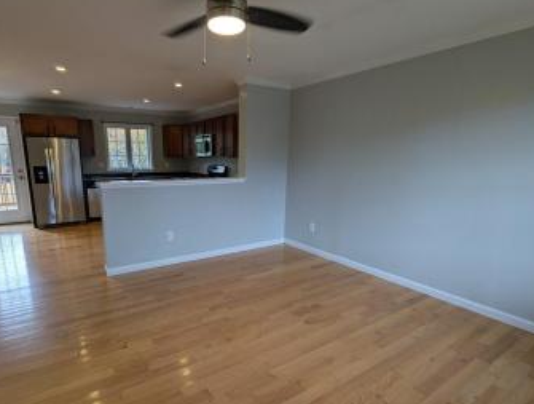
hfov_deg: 84.1
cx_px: 233
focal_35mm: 19
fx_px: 294
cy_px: 220
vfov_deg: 68.8
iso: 44
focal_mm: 2.35
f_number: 2.2
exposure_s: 1/60
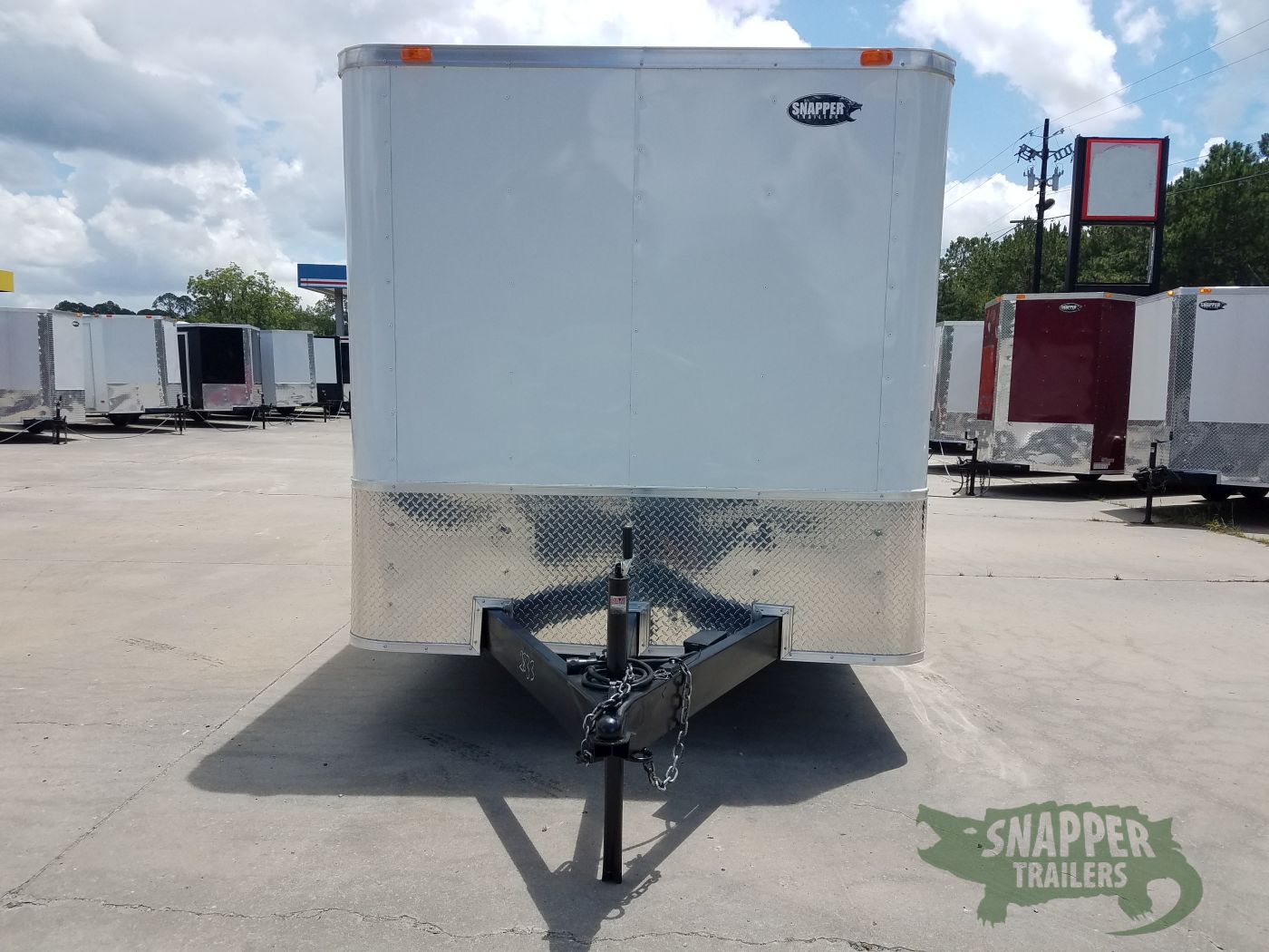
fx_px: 953
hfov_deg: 67.3
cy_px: 476
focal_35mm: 26
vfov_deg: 53.1
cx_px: 634
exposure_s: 1/2376
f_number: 1.7
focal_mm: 4.2
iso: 40
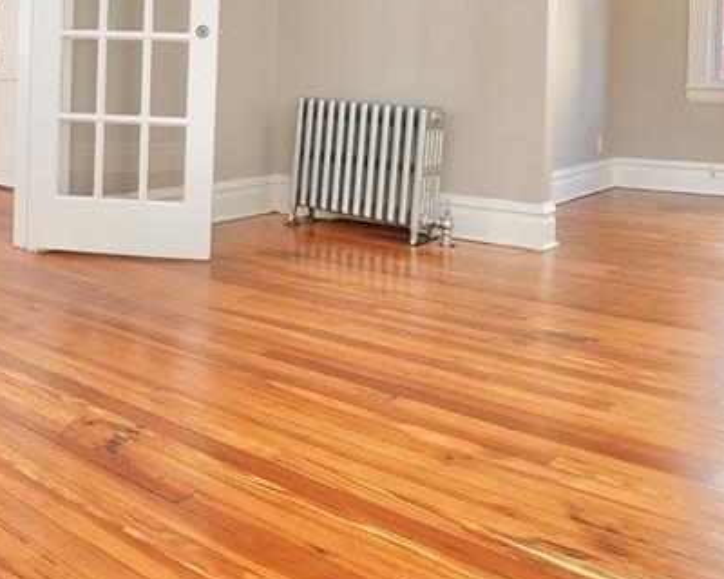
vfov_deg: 39.4
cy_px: 108
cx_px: 223
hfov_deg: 49.1
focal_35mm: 36
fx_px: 771
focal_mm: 10
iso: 1000
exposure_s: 1/60
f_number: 8
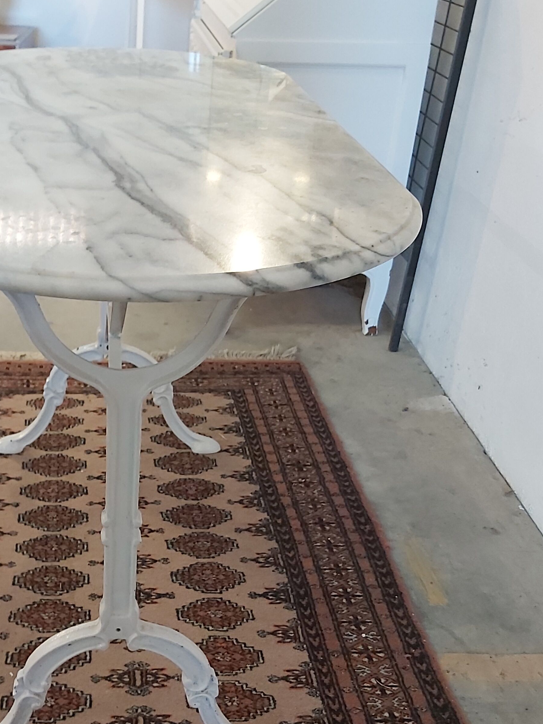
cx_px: 137
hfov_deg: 32.3
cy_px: 472
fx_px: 920
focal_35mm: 44
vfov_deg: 42.5
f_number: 1.7
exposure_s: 1/50
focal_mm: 3.92
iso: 250
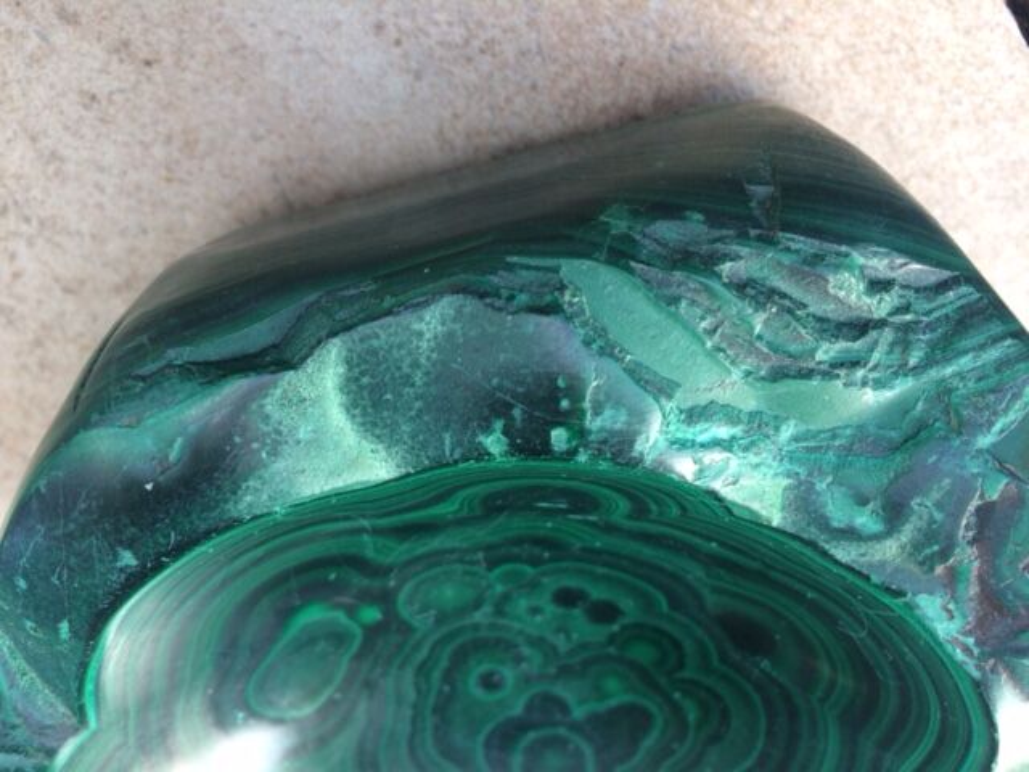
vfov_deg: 48.2
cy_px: 386
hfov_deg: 61.7
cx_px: 514
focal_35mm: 29
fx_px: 862
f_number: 2.2
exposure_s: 1/100
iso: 50
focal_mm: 4.15
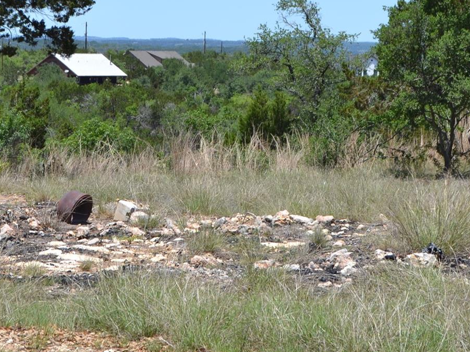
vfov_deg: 10.1
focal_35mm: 147
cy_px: 99
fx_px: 1997
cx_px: 184
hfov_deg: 13.4
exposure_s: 1/250
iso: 100
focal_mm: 45
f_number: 8
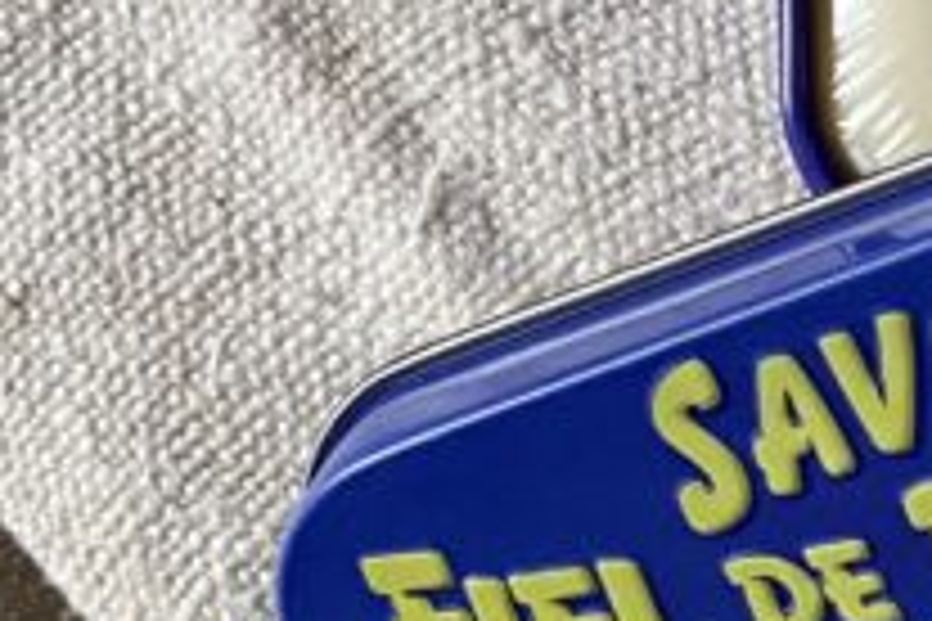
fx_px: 3469
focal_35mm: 134
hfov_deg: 14.2
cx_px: 1436
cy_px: 104
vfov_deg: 10.2
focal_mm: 4.25
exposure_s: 1/50
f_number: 1.8
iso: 125
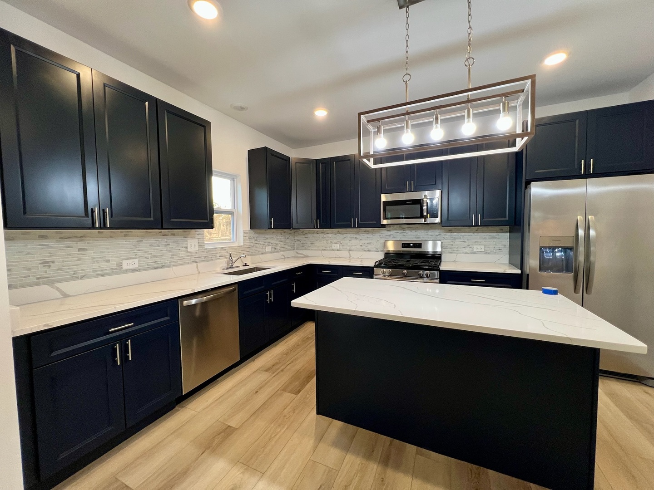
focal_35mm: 13
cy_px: 245
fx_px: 246
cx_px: 327
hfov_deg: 106.2
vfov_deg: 89.9
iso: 125
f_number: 1.8
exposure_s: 1/60
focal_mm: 1.57
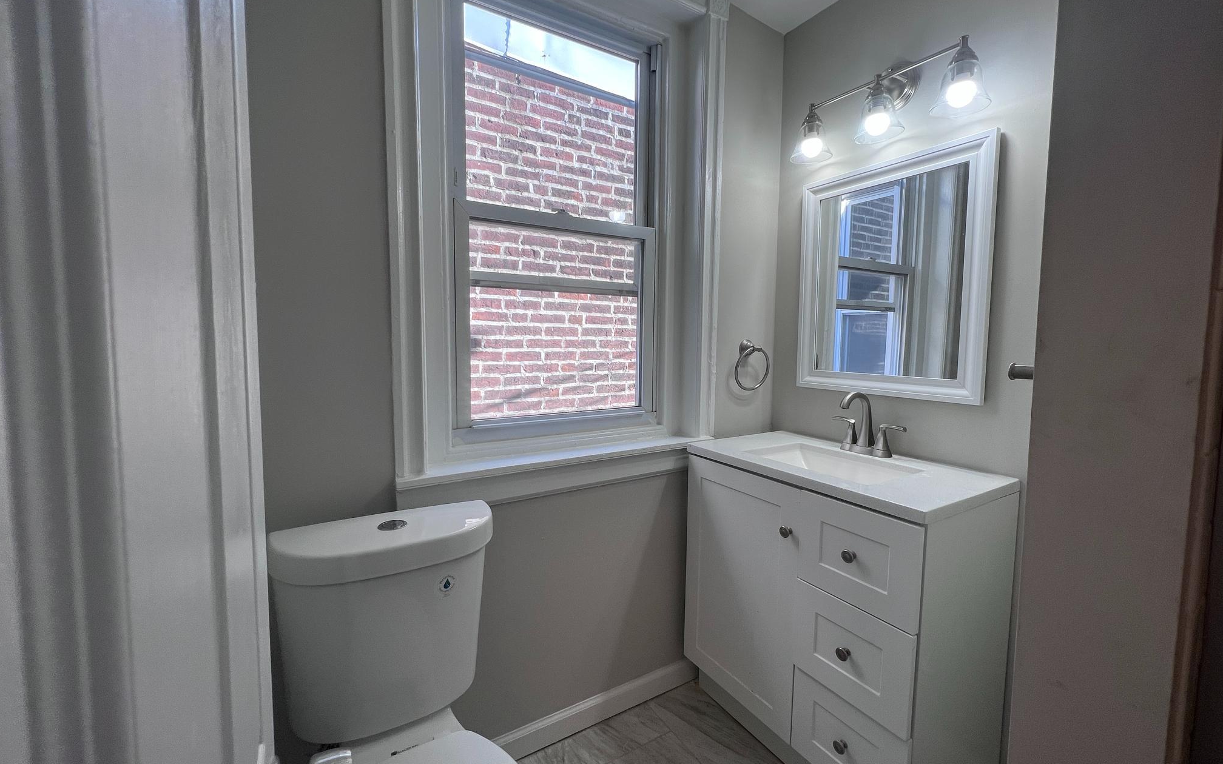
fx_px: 467
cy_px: 371
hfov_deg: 105.3
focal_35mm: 14
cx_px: 618
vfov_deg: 78.6
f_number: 1.8
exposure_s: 1/121
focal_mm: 1.57
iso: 32
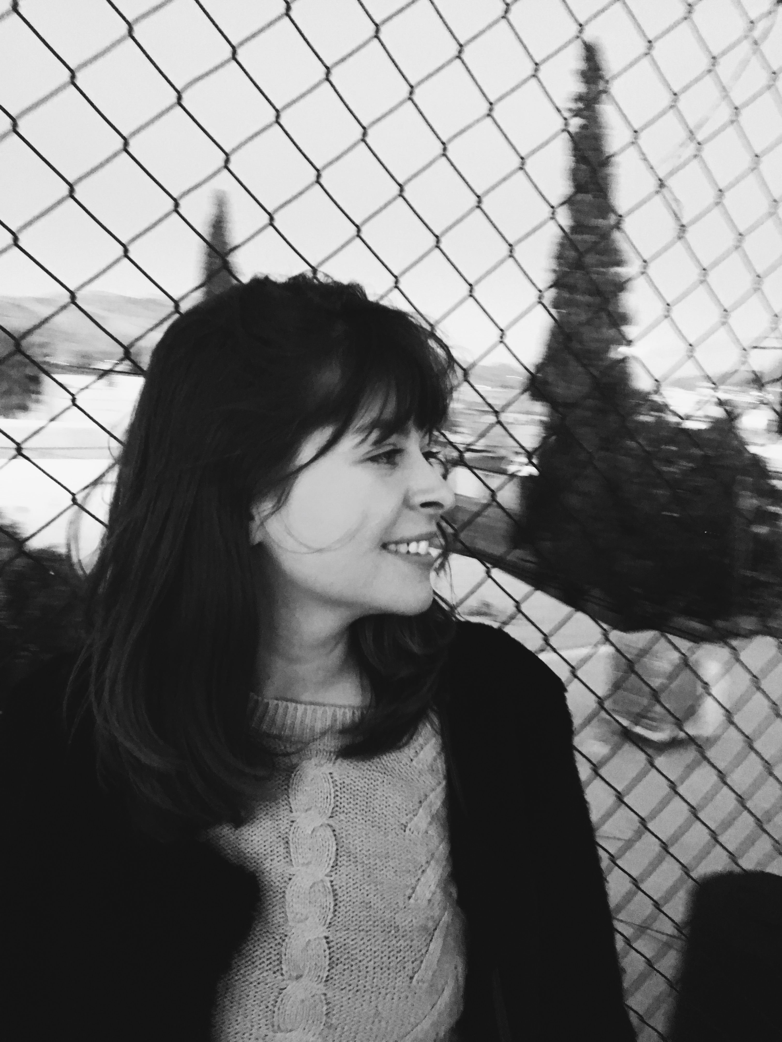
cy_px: 521
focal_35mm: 29
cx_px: 391
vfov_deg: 61.7
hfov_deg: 48.2
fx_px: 874
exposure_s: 1/15
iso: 500
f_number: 2.2
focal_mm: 4.15
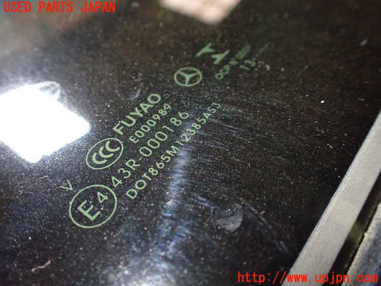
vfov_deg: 46.8
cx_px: 190
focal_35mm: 30
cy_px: 143
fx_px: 330
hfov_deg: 60.0
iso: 1000
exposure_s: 1/30
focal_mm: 5.4
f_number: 2.3
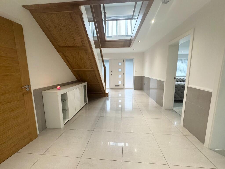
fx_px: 91
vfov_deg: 85.7
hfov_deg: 102.1
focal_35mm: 14
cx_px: 112
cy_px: 84
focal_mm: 2.22
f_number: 2.2
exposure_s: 1/50
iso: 250
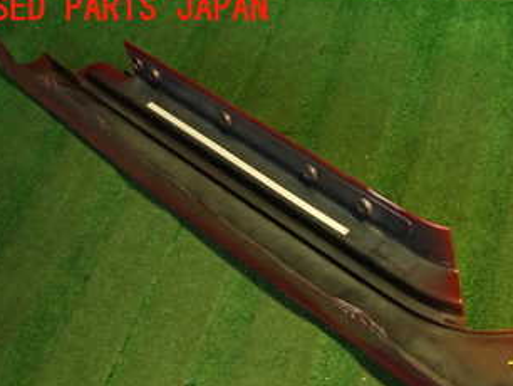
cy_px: 366
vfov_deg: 28.3
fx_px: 727
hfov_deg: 36.4
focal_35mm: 49
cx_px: 466
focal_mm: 4.5
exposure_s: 1/30
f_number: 2
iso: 500
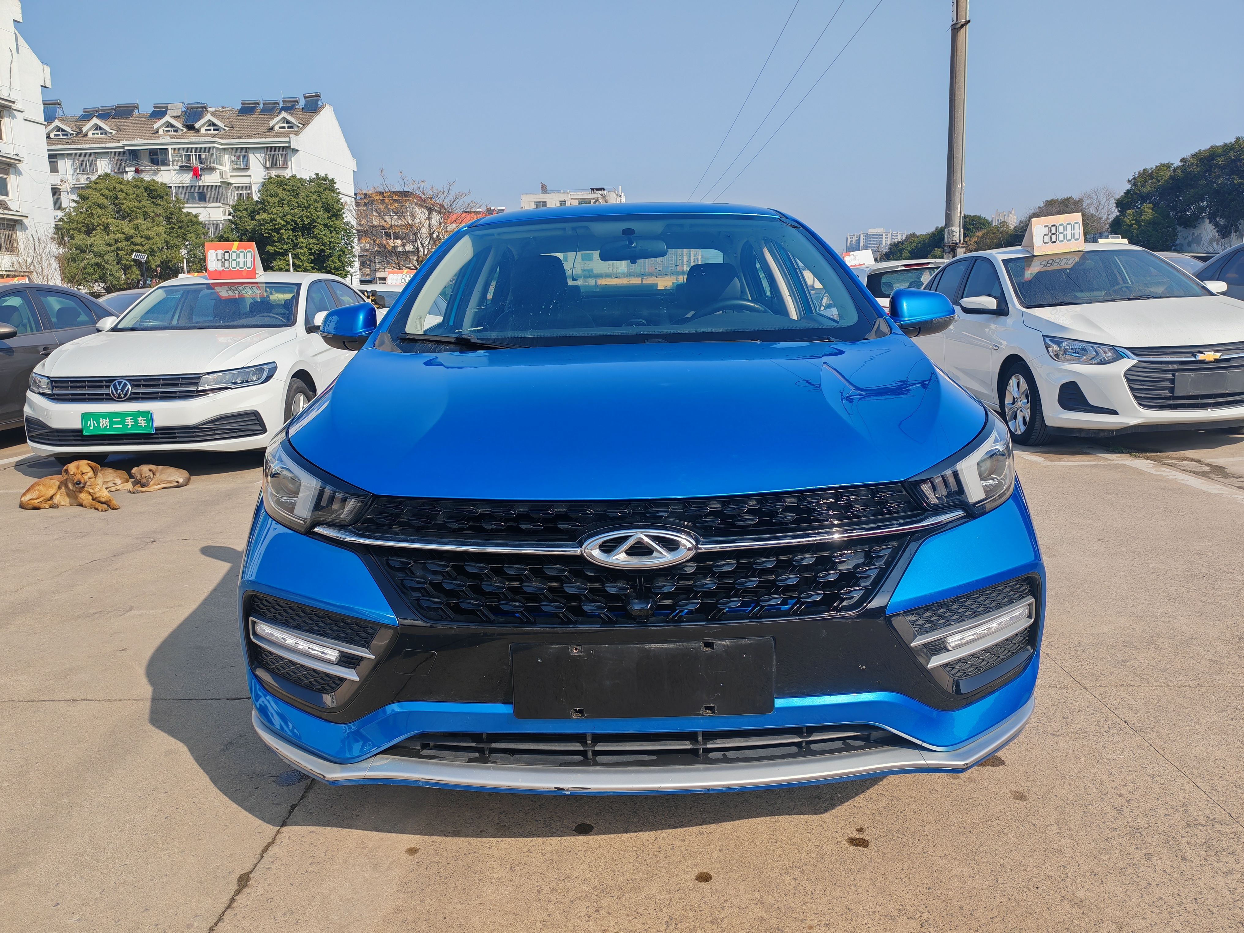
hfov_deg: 65.3
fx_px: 970
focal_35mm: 27
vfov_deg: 51.4
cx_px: 622
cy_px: 466
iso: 50
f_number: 1.9
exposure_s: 1/750
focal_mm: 6.12
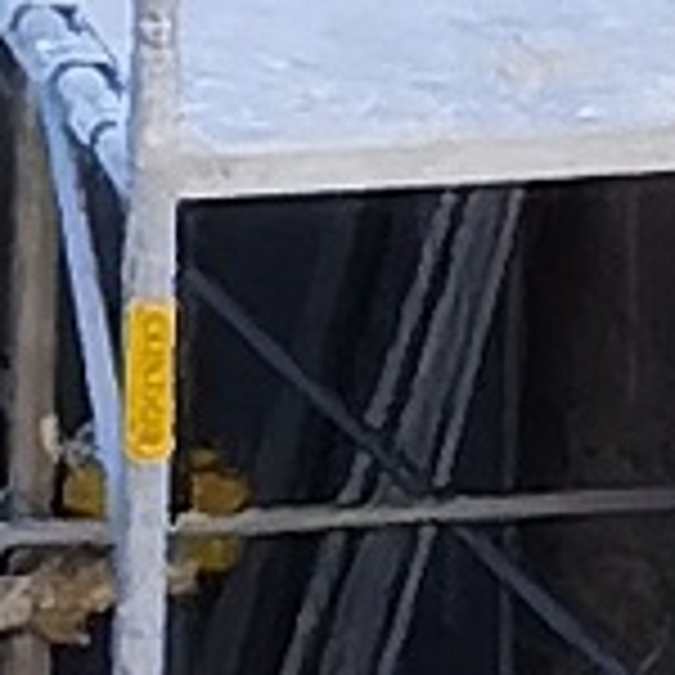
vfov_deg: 0.7
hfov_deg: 0.7
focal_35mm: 2493
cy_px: 315
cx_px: 1354
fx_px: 54999
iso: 50
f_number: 3.4
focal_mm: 14.46
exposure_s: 1/129
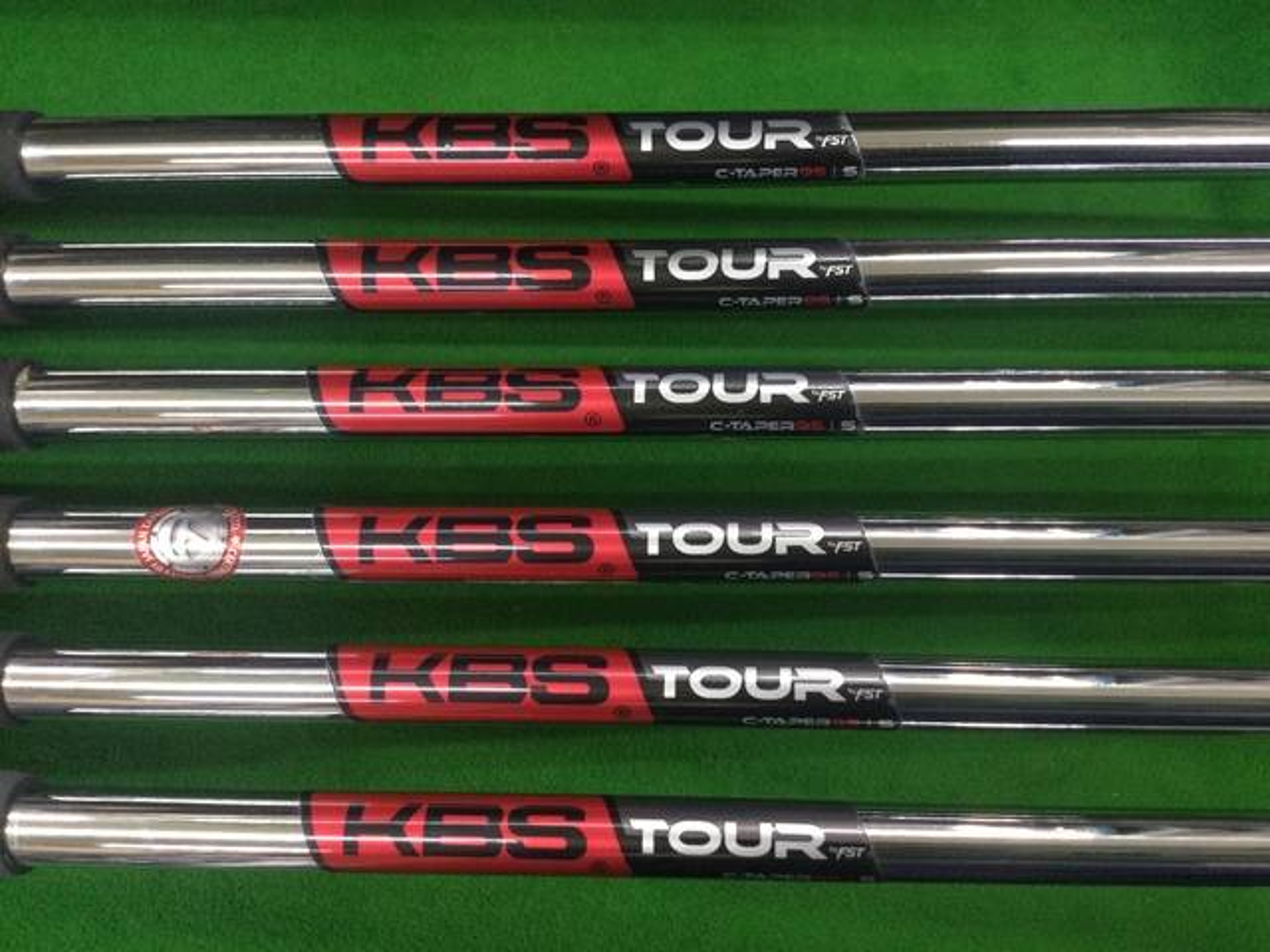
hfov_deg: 58.4
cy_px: 476
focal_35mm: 31
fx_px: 1137
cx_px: 635
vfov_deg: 45.4
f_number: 2.4
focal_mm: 3.3
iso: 100
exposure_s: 1/30
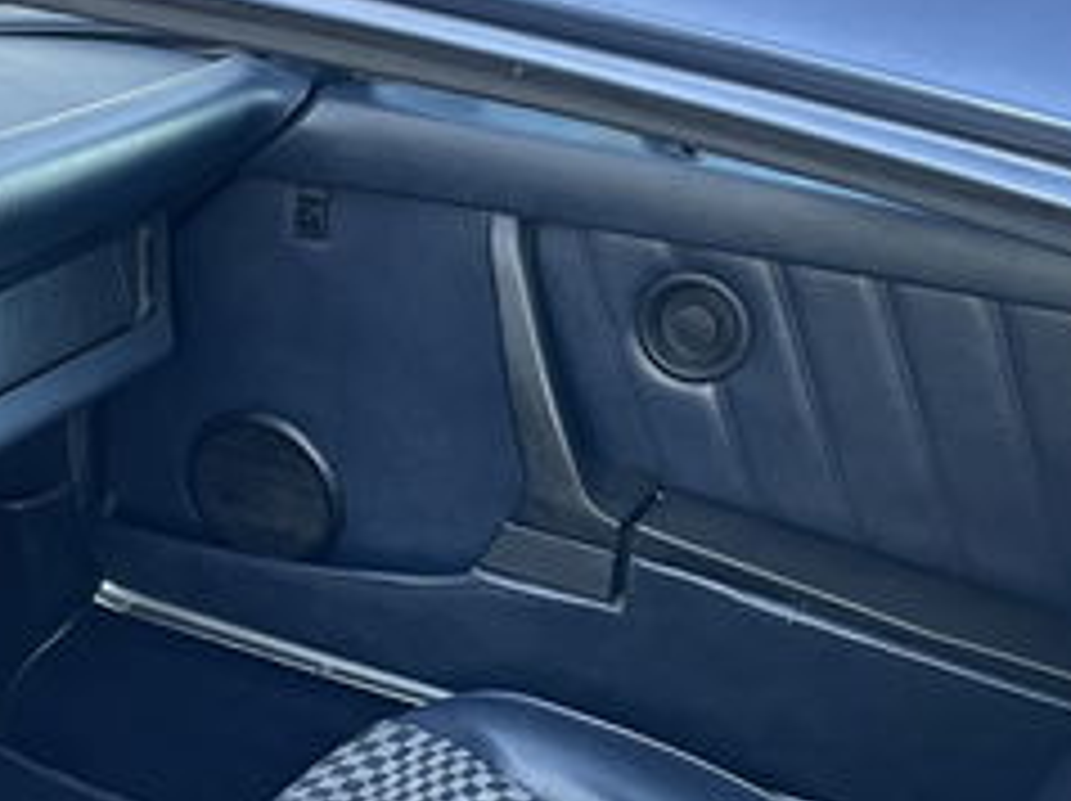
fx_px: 2596
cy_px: 662
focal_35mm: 84
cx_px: -86
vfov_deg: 17.4
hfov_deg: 22.1
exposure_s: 1/60
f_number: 1.6
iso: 200
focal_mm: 4.2
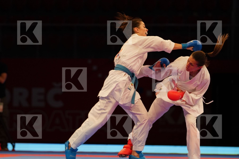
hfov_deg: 11.1
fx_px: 1235
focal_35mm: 186
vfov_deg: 7.4
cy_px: 80
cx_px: 120
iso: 2000
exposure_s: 1/1000
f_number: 2.8
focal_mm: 124
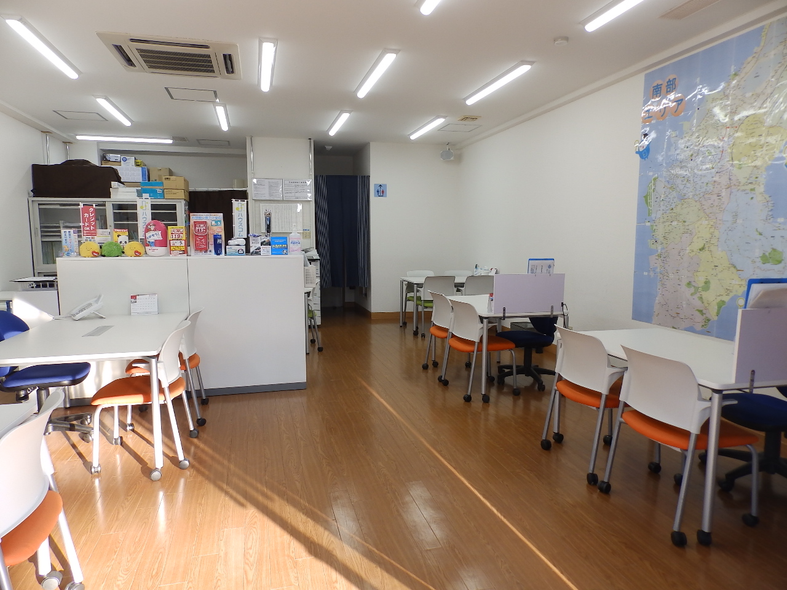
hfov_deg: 76.4
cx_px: 394
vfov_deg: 61.1
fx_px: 500
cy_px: 295
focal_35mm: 22
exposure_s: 1/50
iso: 80
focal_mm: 4
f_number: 3.4
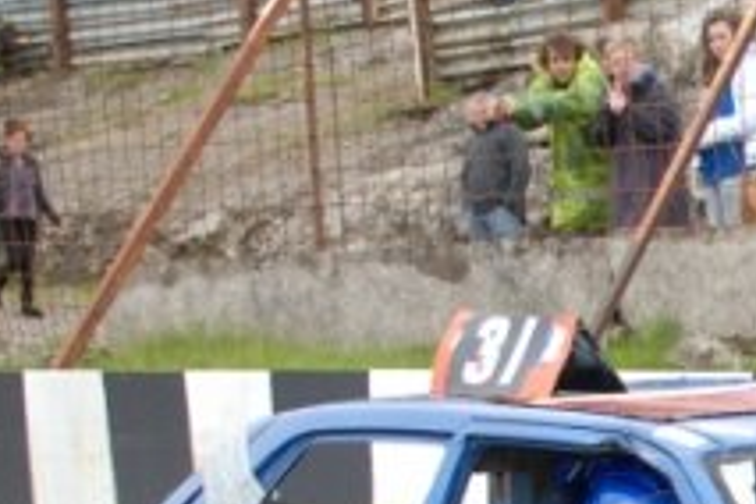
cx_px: 997
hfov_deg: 19.0
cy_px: 717
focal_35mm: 99
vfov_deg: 13.2
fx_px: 2079
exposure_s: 1/320
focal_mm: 22
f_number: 4
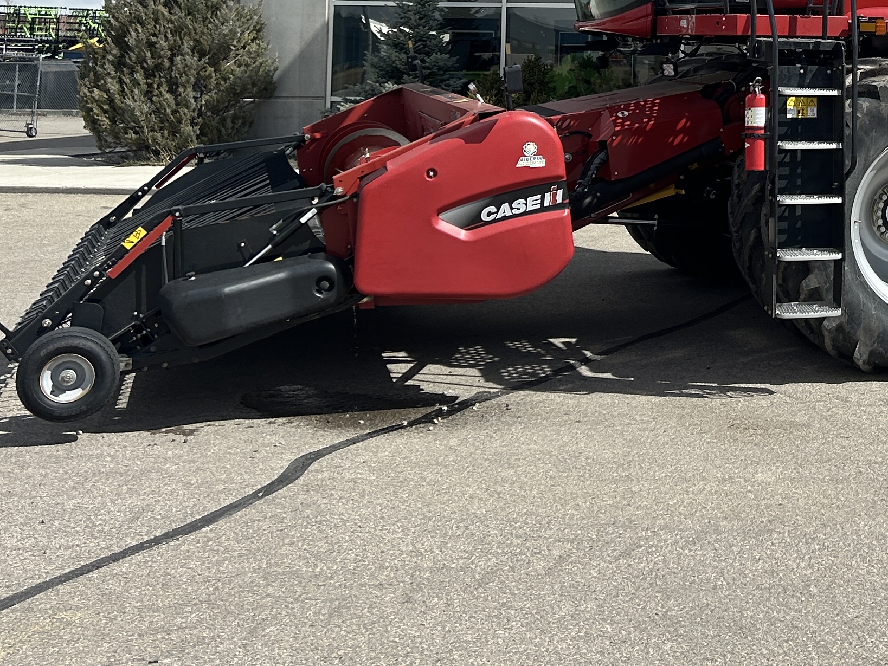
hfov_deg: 28.2
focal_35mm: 64
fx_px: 1642
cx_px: 919
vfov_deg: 21.9
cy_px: -38
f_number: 1.5
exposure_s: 1/4831
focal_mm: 5.7
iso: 50
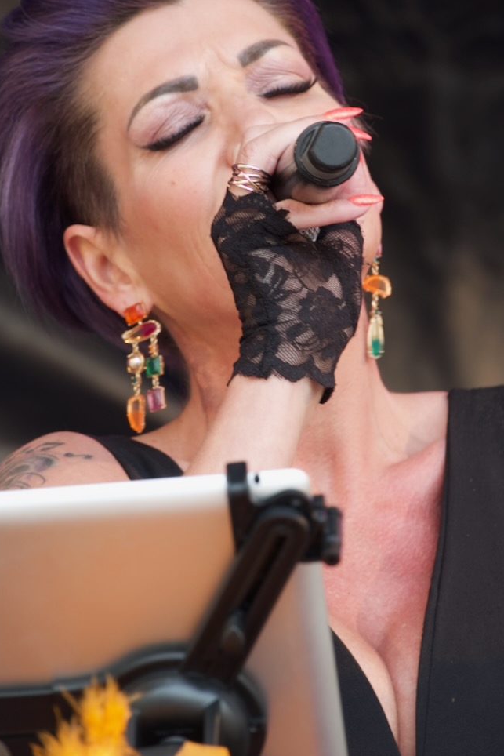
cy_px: 288
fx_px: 7137
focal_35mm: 340
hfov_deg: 4.0
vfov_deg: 6.1
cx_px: 281
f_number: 4
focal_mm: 93.9
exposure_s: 1/50
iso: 100
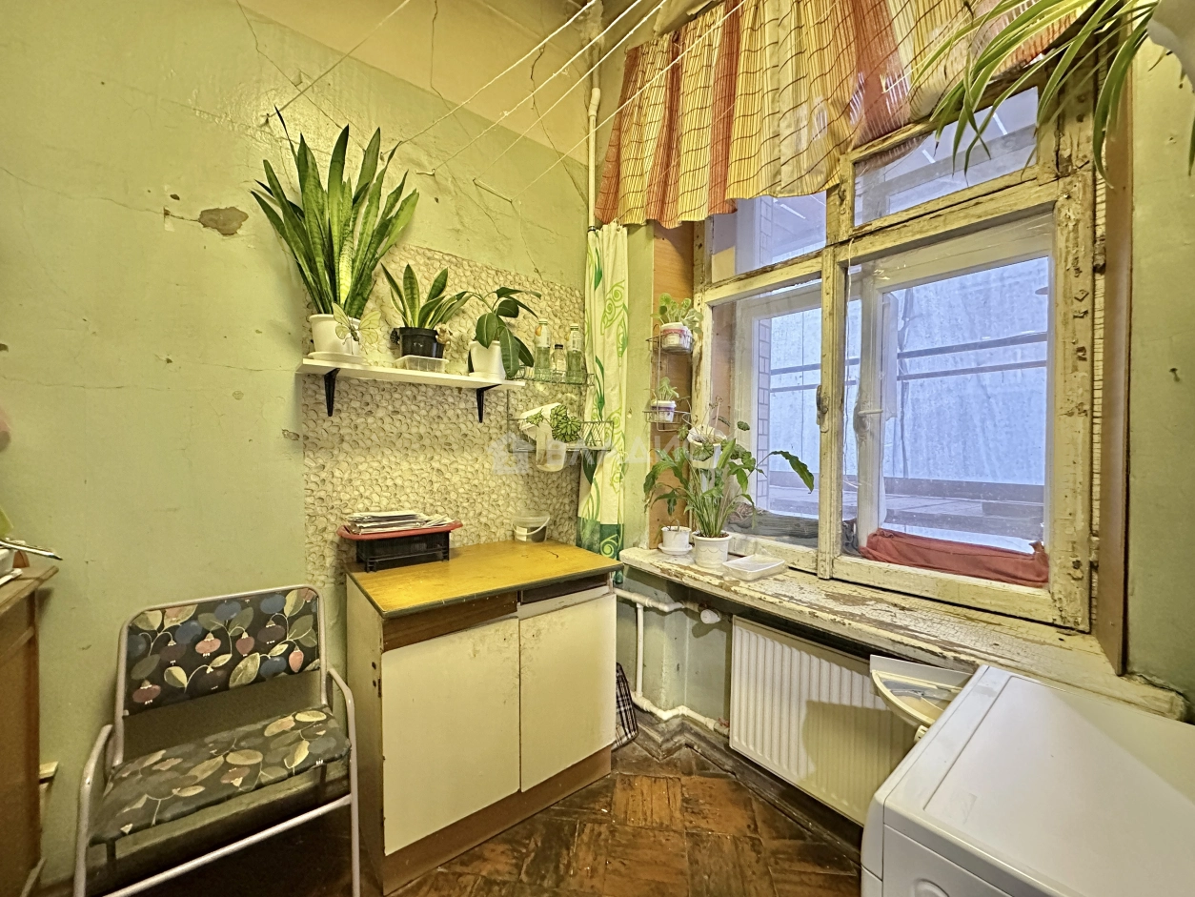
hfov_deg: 102.1
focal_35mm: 14
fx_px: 483
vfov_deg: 85.7
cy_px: 448
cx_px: 598
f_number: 2.2
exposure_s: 1/25
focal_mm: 2.22
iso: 2000
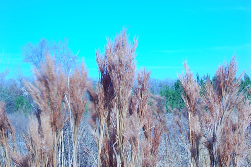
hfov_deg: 24.6
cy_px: 84
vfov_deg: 16.5
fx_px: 574
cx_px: 126
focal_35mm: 82
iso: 200
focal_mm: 55
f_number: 5.6
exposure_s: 1/40
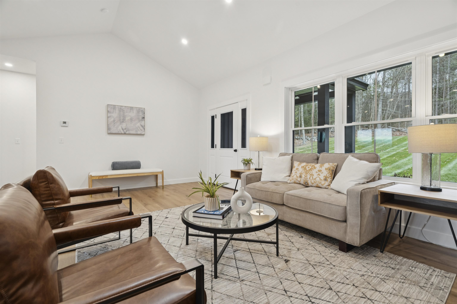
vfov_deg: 73.7
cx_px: 228
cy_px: 152
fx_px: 203
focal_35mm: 16
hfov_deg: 96.7
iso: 640
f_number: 8
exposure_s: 1/8
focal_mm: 16
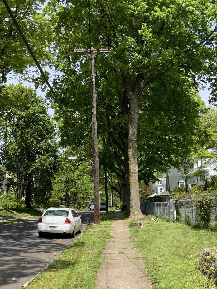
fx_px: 401
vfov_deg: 38.7
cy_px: 214
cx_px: 54
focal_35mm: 48
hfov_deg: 29.8
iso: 16
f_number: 1.8
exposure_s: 1/944
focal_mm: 3
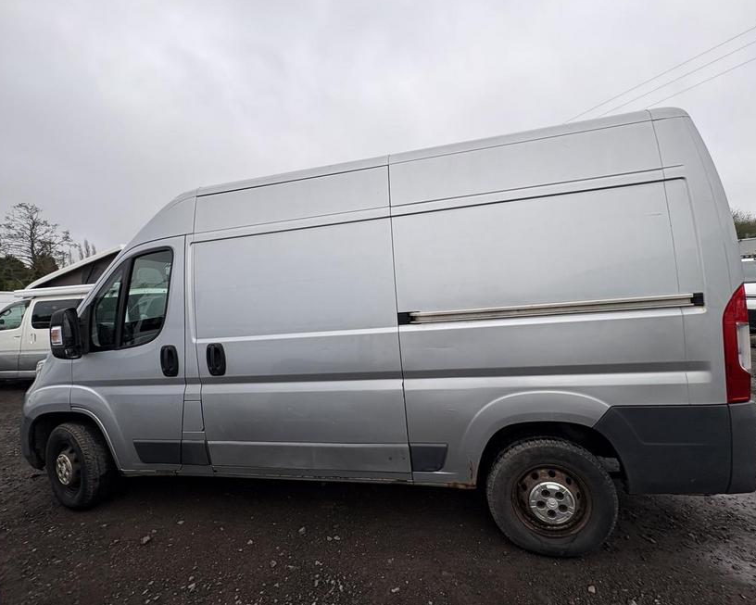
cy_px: 299
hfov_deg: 96.7
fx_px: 336
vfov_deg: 84.0
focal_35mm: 15
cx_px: 392
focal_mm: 2.22
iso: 40
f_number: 2.2
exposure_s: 1/596
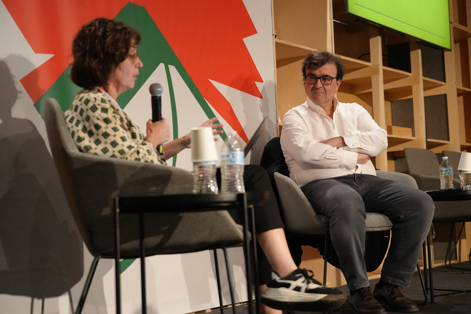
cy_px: 157
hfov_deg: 35.6
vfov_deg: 24.2
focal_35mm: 56
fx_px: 733
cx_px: 236
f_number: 4
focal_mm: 56
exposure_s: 1/160
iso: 8000
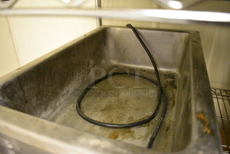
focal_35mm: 27
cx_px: 115
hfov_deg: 67.3
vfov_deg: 48.0
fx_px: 173
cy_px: 77
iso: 4500
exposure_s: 1/125
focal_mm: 18
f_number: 3.5
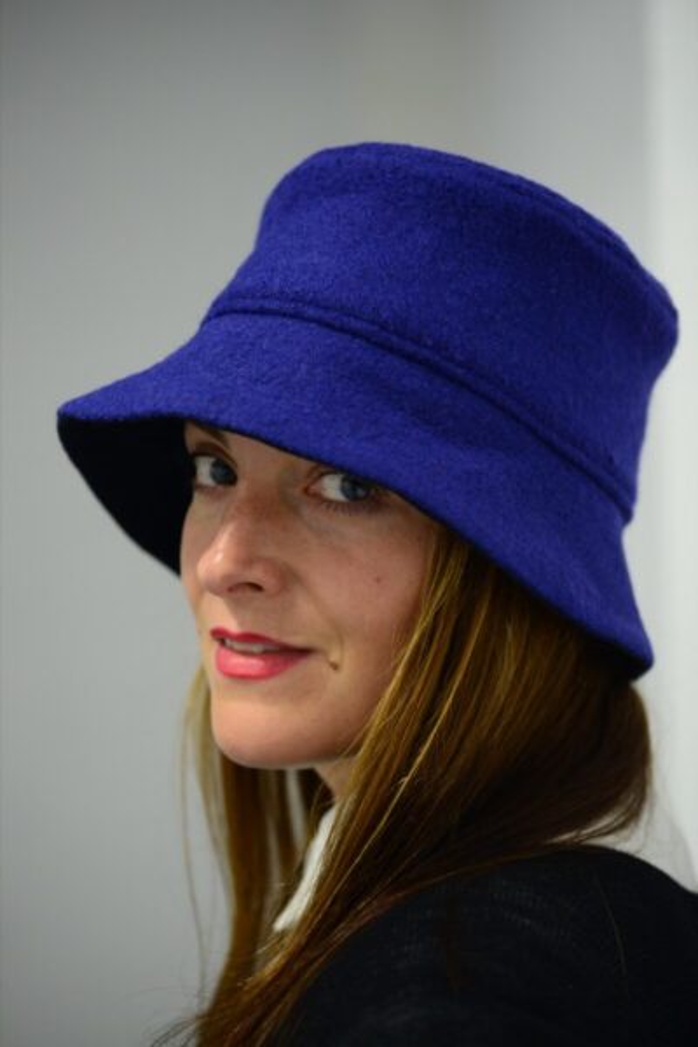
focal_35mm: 105
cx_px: 349
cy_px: 524
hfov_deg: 13.0
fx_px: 3054
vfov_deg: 19.5
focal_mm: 105
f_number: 4
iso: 1600
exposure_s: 1/80
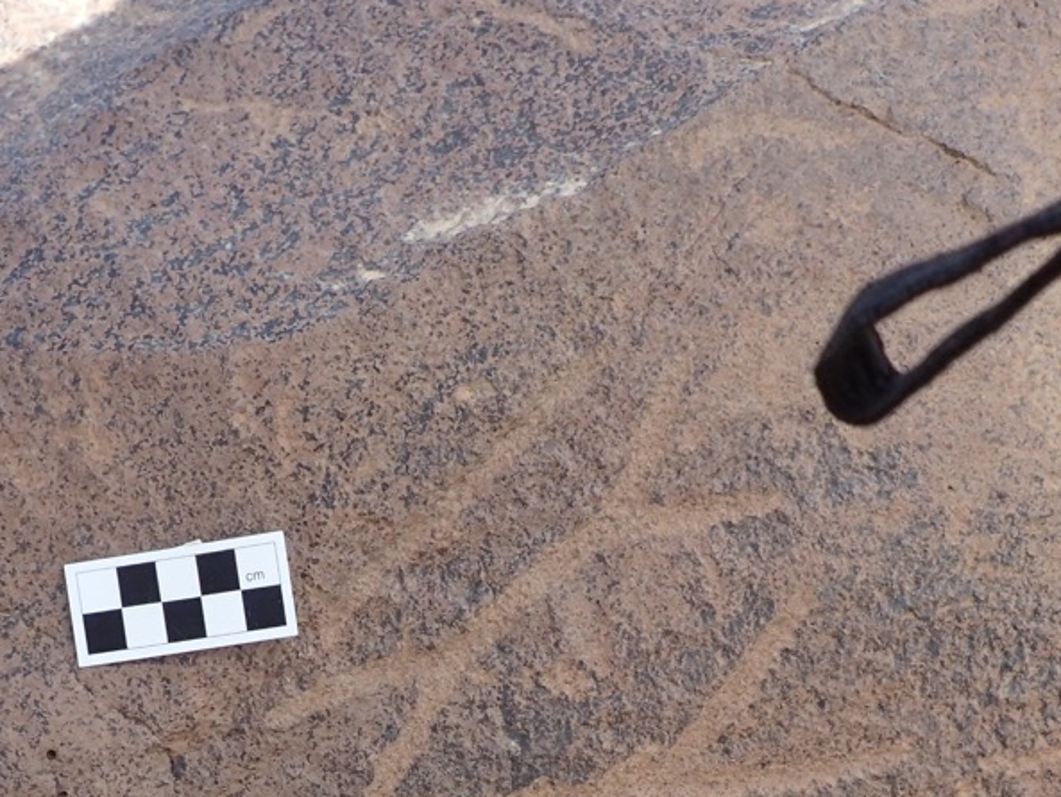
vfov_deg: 23.1
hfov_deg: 32.5
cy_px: 915
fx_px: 1809
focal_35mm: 59
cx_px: 379
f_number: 2.8
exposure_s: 1/640
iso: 100
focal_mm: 4.5
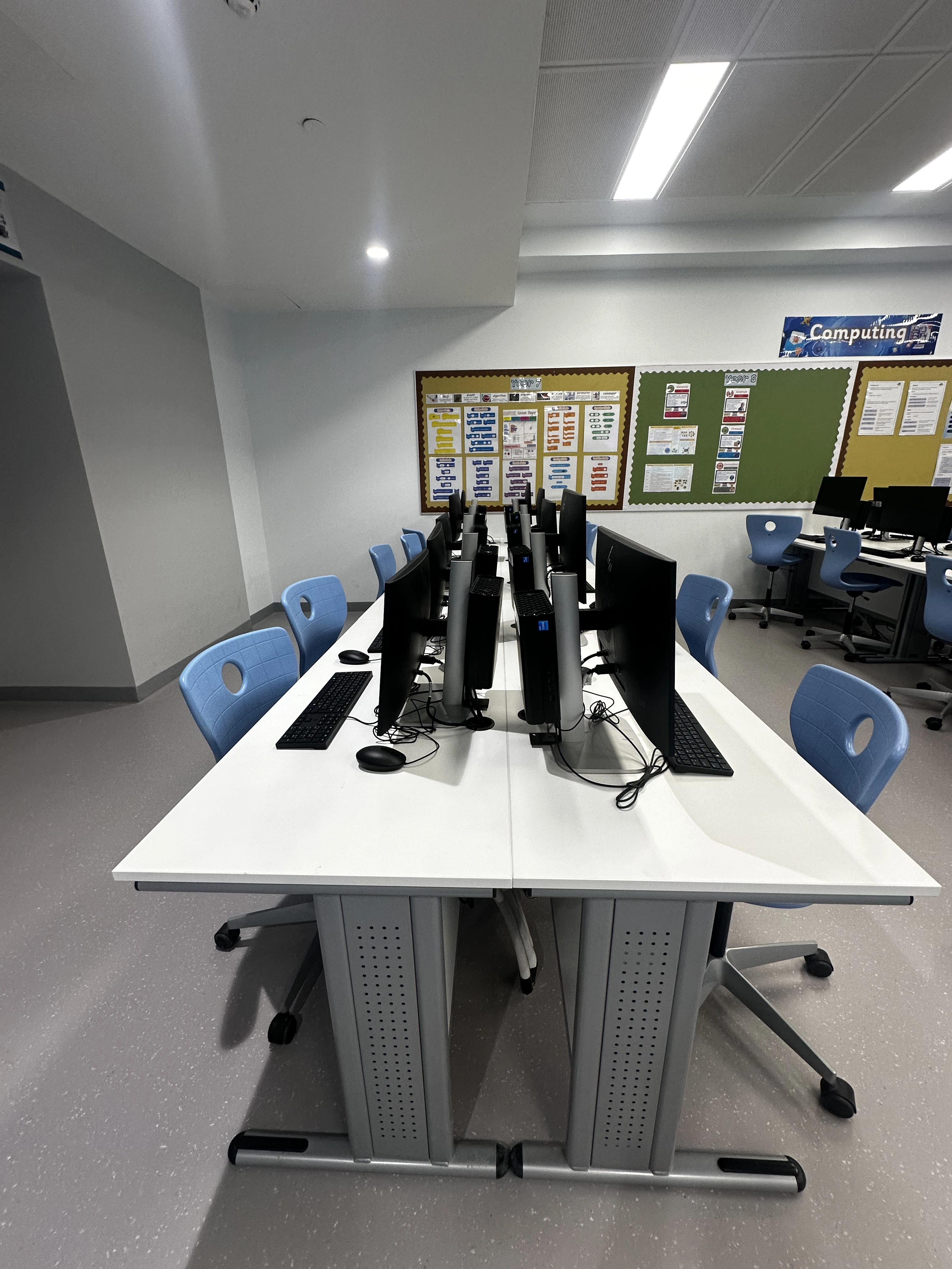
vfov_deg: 102.1
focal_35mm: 14
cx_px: 476
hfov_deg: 85.7
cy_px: 634
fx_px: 513
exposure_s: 1/100
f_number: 2.2
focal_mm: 2.22
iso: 125
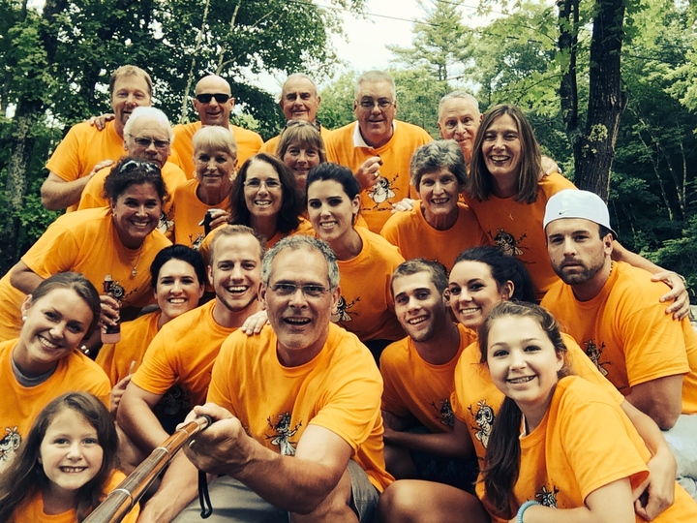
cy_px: 262
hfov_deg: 55.4
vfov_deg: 42.9
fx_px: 664
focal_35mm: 33
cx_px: 348
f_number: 2.4
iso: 64
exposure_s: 1/120
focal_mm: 2.15
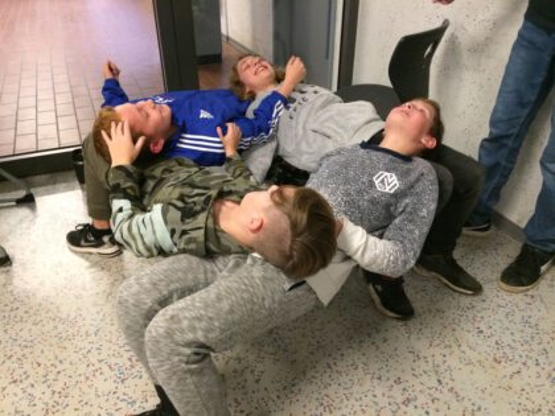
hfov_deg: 61.7
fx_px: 465
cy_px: 208
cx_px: 278
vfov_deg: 48.2
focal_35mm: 29
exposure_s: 1/25
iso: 320
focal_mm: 4.15
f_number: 2.2
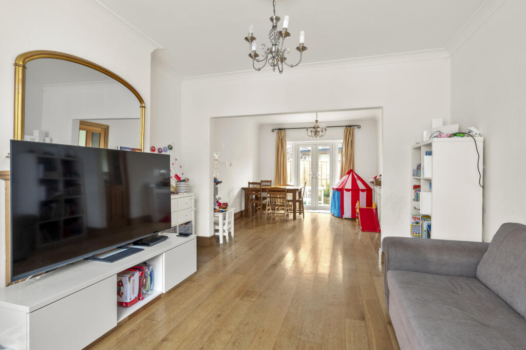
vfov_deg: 81.1
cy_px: 175
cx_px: 263
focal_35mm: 14
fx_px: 204
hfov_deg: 104.3
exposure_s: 1/1.25
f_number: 16
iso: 200
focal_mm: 14
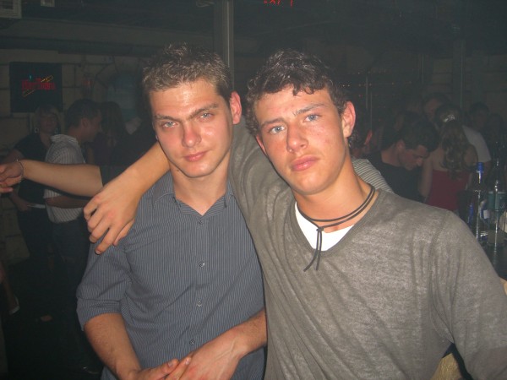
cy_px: 190
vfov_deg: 37.7
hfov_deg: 49.0
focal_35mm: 38
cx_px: 254
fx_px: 557
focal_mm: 7.9
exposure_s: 1/60
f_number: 2.8
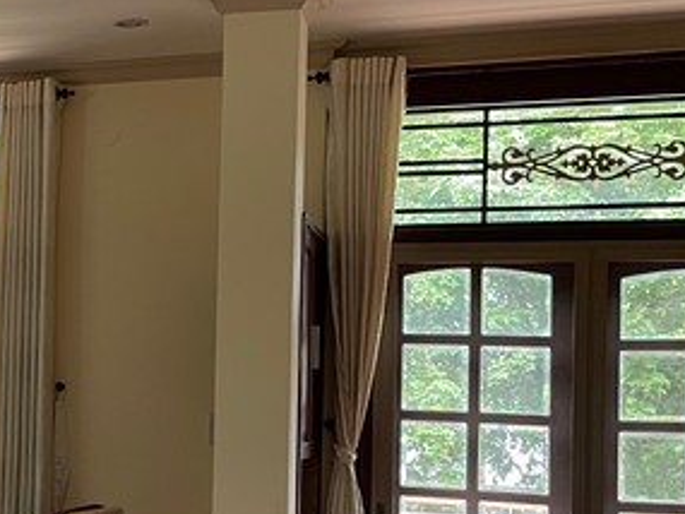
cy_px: 348
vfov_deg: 20.1
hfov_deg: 23.5
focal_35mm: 73
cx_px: -214
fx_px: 1445
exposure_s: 1/63
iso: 125
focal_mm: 5.1
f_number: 1.6
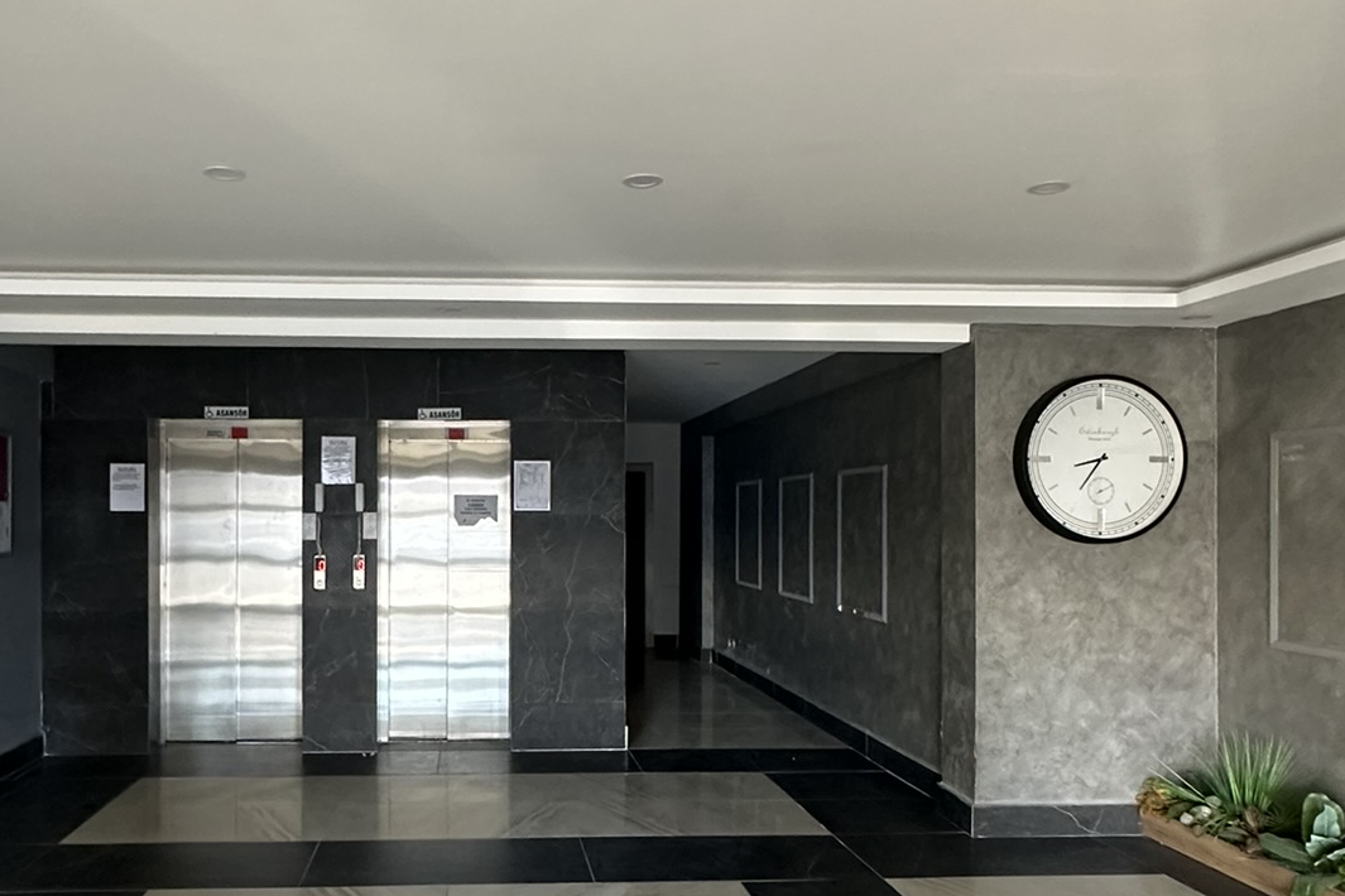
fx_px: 1046
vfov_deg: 46.2
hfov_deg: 64.7
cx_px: 520
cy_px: 519
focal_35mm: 28
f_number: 2.2
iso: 400
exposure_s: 1/60
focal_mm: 2.22
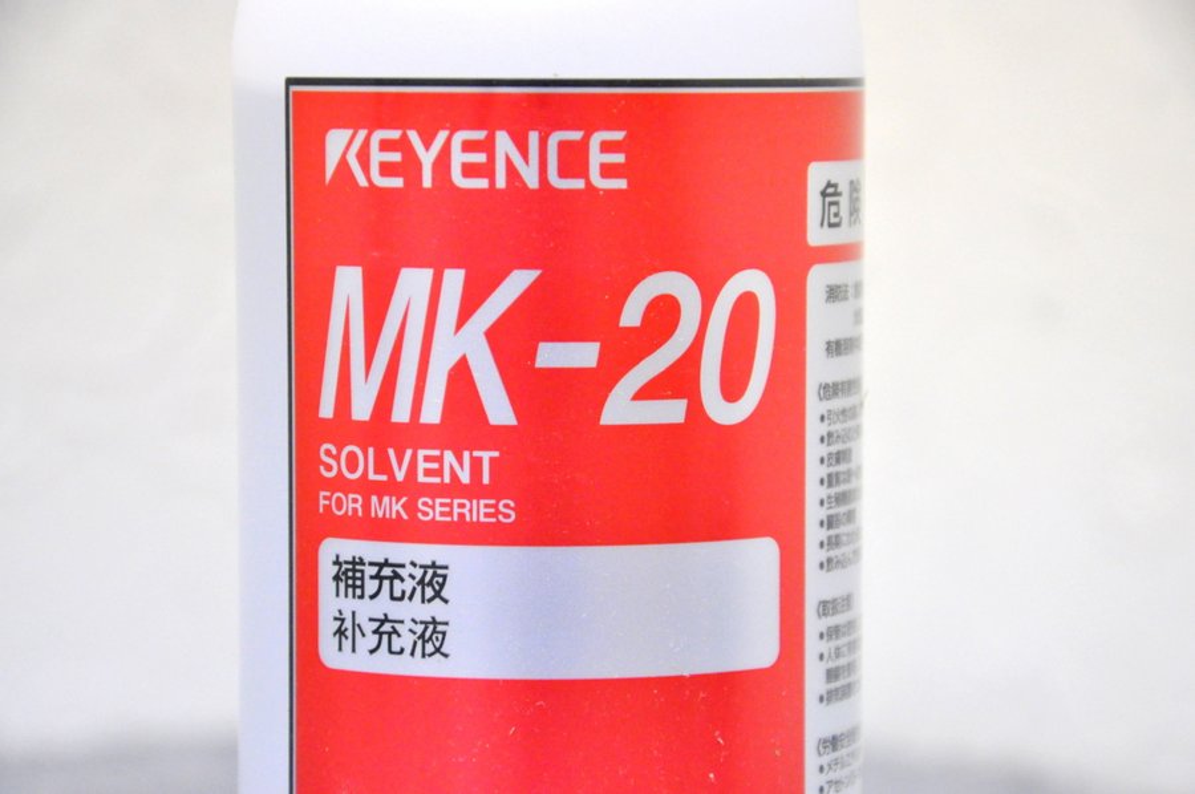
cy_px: 397
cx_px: 598
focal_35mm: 158
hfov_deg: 13.1
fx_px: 5222
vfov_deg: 8.7
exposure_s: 1/100
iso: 3200
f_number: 10
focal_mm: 105
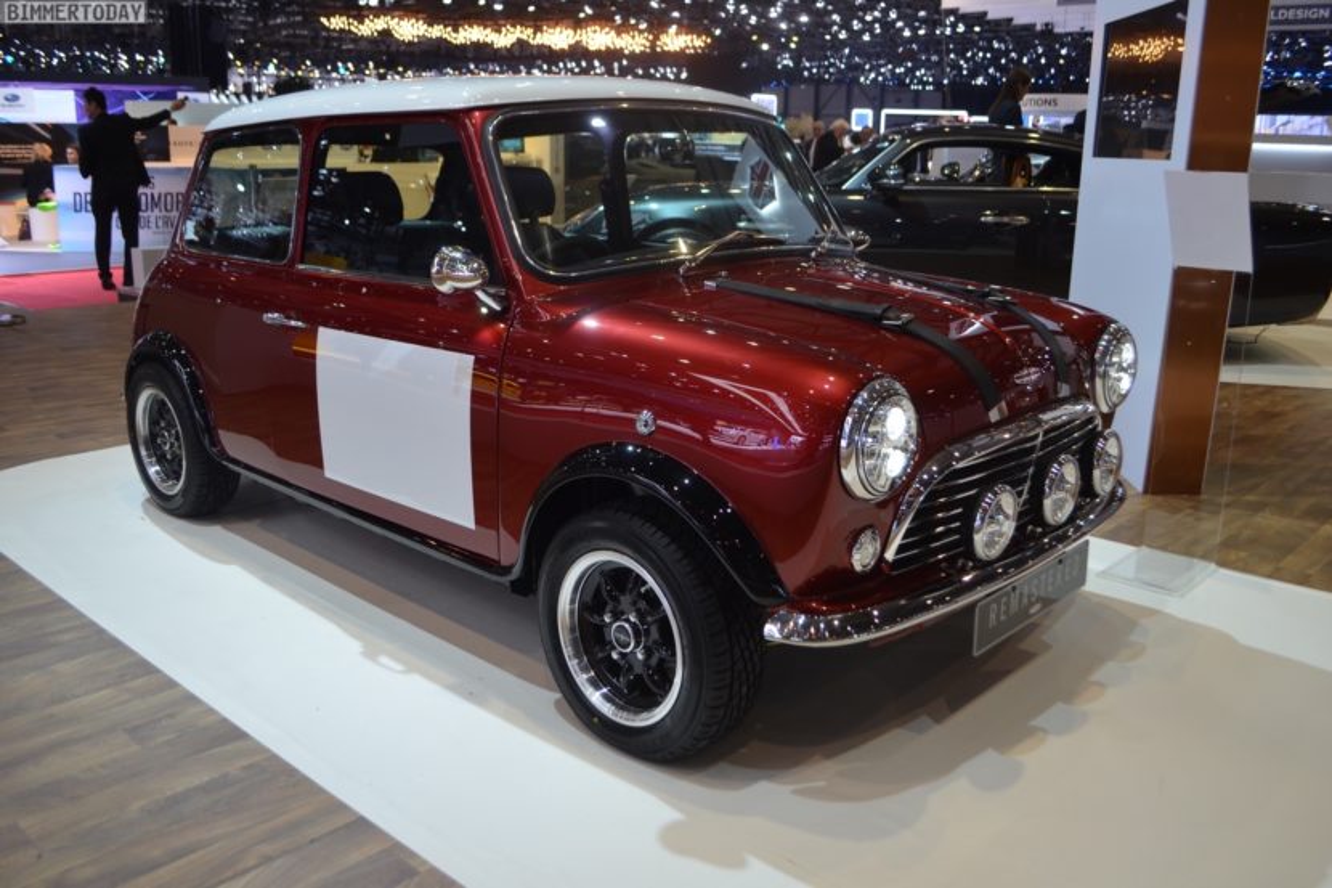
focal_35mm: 30
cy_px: 444
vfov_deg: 43.6
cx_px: 666
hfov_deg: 61.9
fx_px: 1110
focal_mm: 20
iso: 400
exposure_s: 1/60
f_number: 4
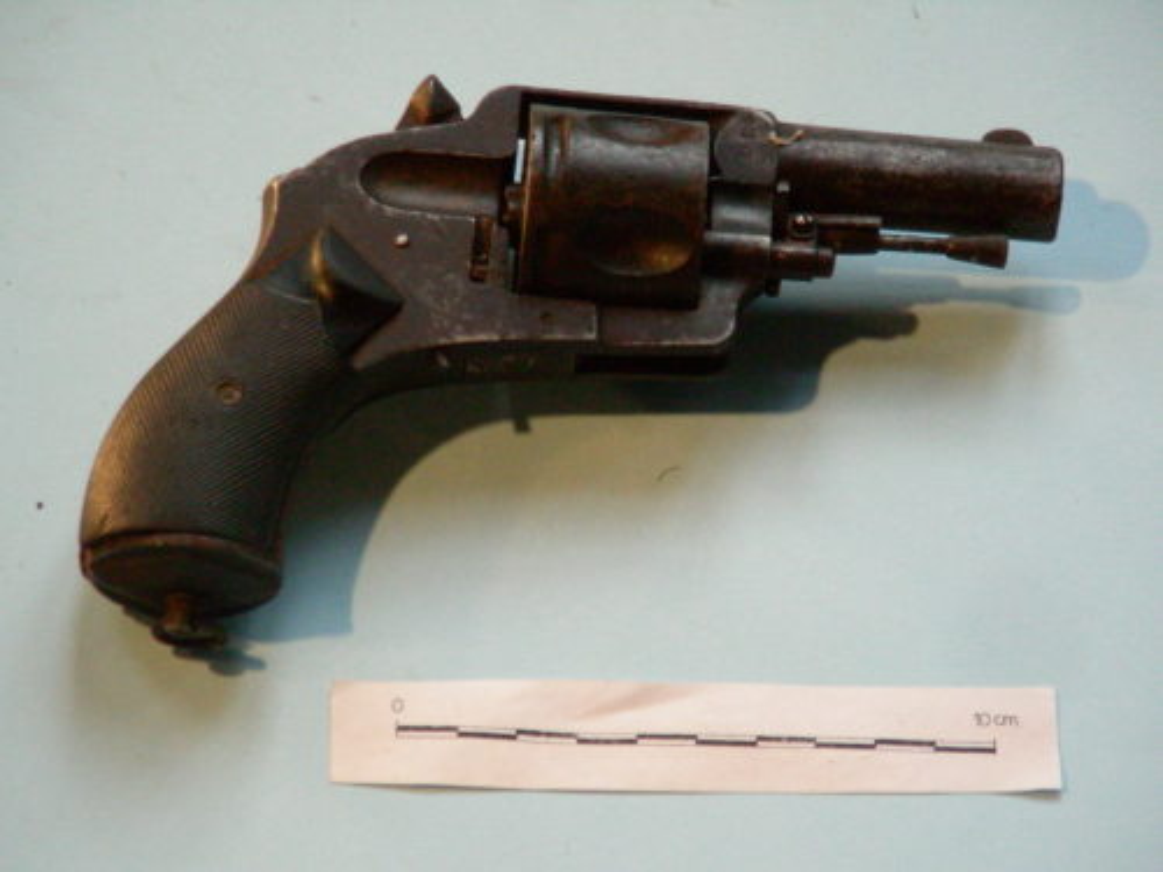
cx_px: 582
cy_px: 436
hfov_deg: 8.6
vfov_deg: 6.5
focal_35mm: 230
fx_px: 7727
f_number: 3.5
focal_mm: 38.3
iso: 400
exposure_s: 1/230
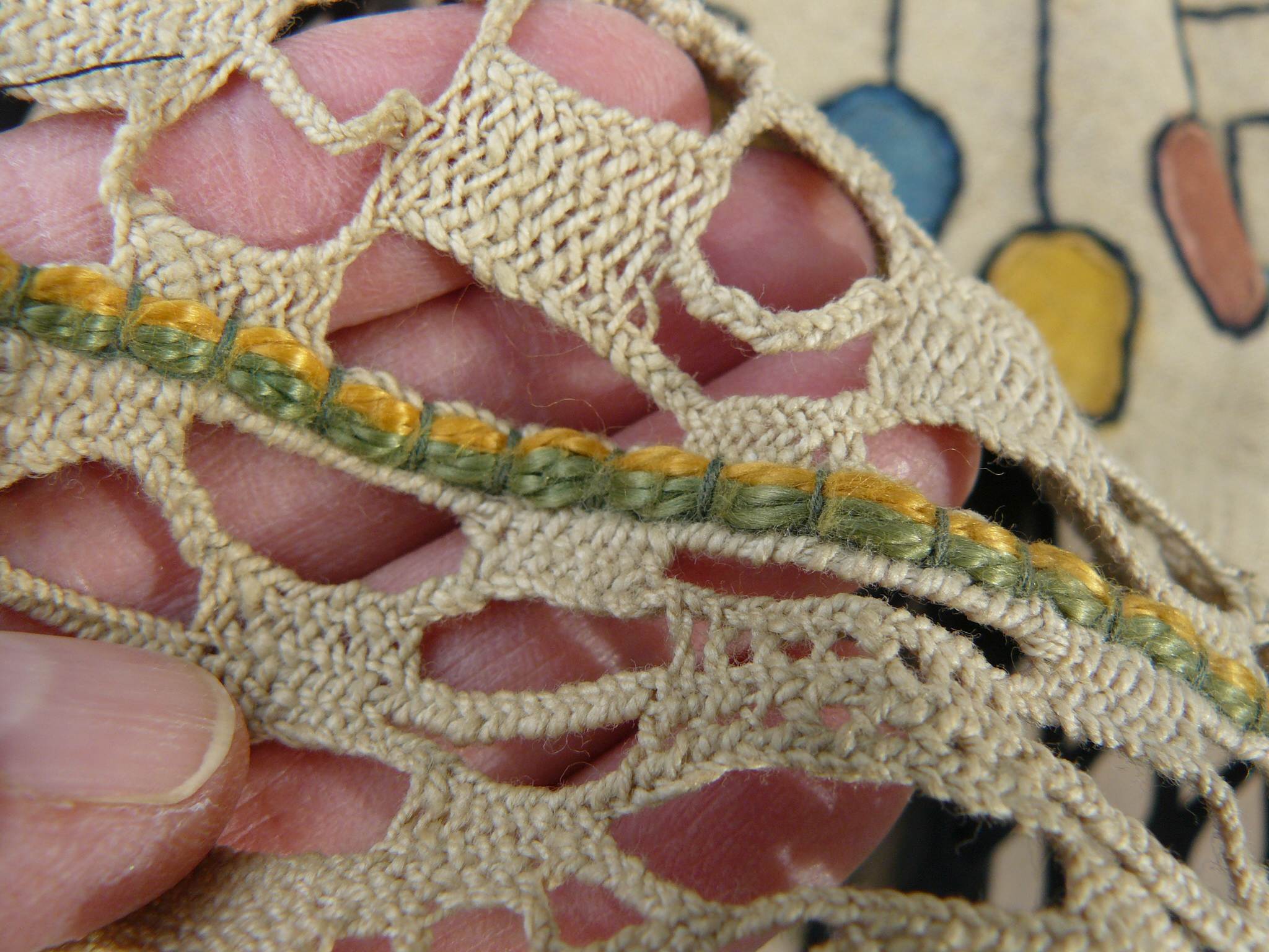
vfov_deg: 39.7
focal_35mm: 36
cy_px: 476
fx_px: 1320
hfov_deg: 51.4
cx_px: 634
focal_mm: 6
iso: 100
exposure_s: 1/125
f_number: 4
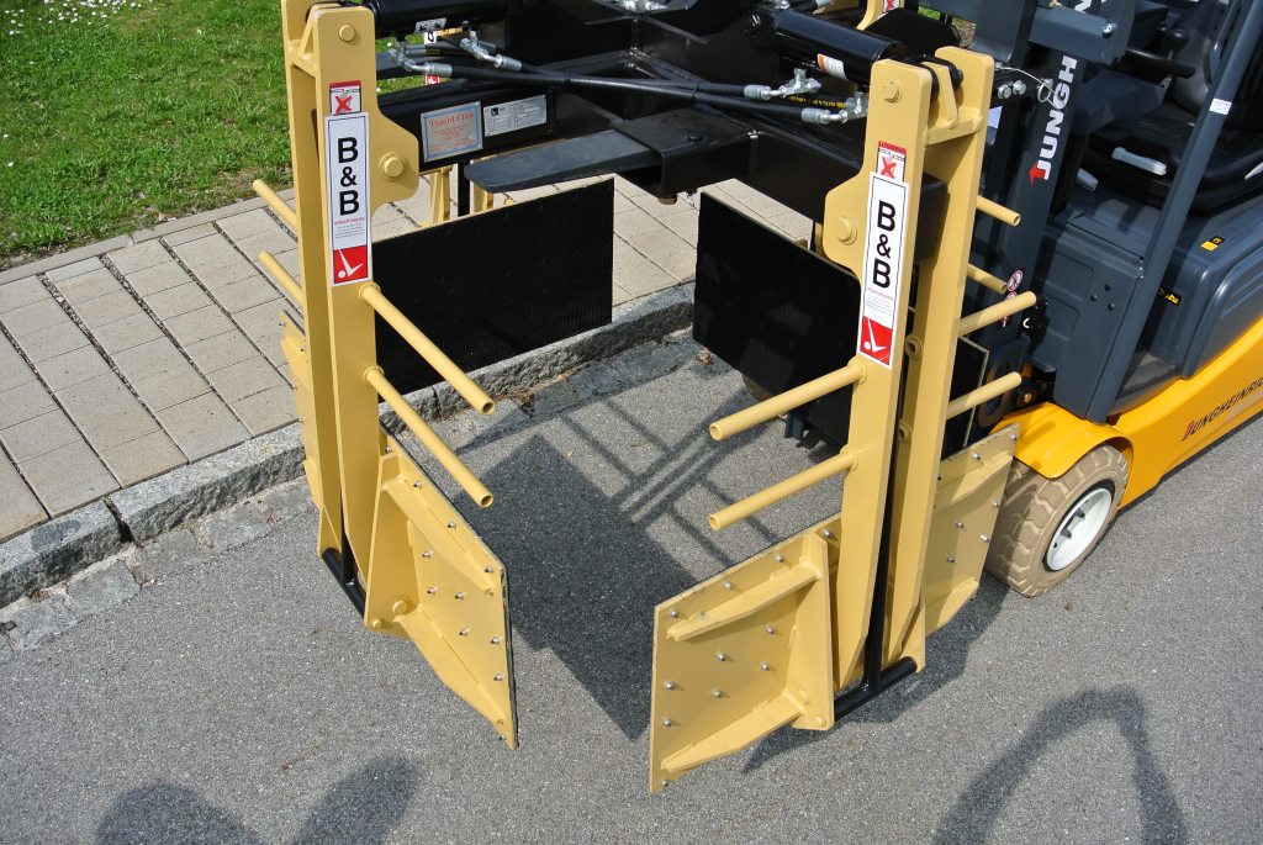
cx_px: 632
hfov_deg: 63.6
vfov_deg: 45.1
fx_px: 1018
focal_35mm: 29
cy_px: 422
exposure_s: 1/800
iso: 100
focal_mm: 11
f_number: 5
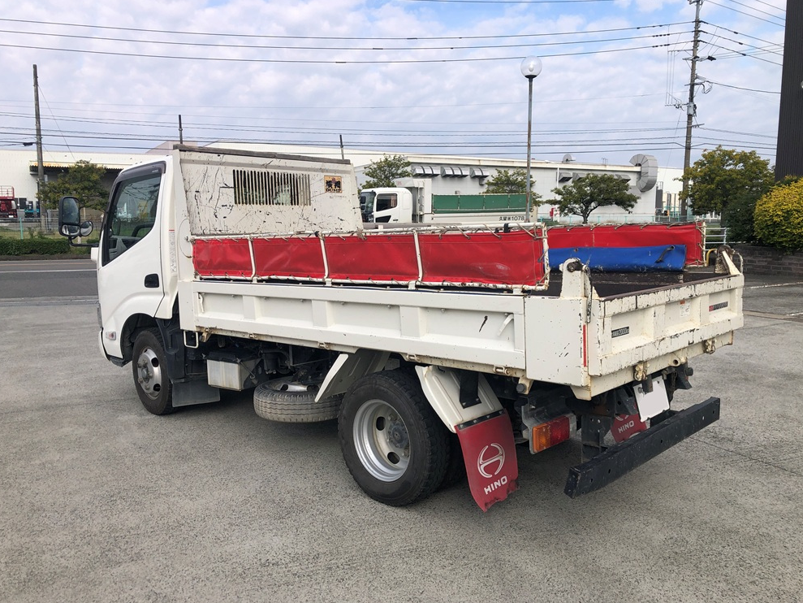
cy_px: 310
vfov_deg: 48.2
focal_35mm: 29
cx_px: 395
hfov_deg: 61.6
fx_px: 673
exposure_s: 1/1779
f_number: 1.8
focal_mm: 4
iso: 20
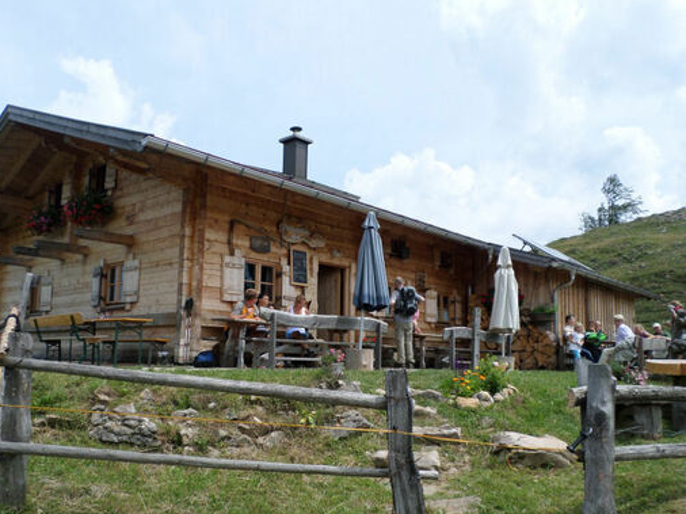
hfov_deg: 61.6
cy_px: 285
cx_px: 325
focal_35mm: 29
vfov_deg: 48.1
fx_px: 574
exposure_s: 1/1500
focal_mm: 4.5
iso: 80
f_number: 2.5
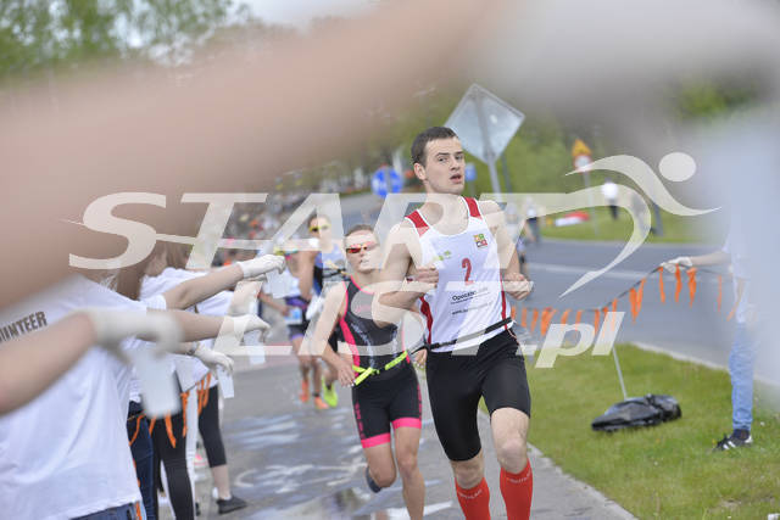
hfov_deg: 18.6
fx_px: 2384
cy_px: 260
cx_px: 390
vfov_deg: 12.5
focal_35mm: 110
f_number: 4
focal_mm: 110
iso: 400
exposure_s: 1/2500
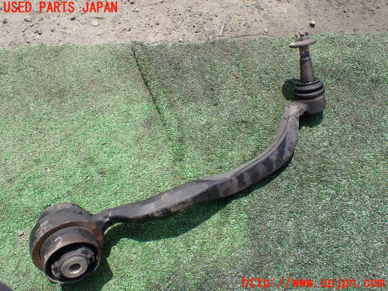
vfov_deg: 46.8
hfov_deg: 60.0
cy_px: 146
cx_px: 194
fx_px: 336
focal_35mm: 30
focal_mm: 5.4
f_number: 3.2
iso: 100
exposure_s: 1/640
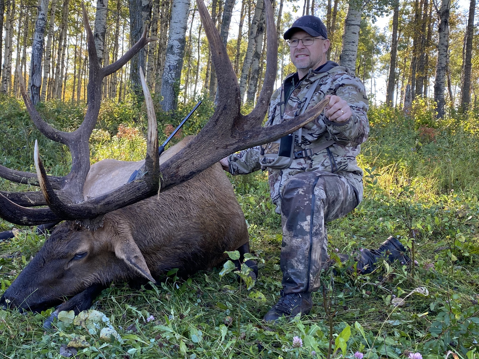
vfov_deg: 35.9
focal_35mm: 40
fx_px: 554
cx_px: 201
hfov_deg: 46.6
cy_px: 154
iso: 32
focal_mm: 4.25
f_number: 1.8
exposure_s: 1/158
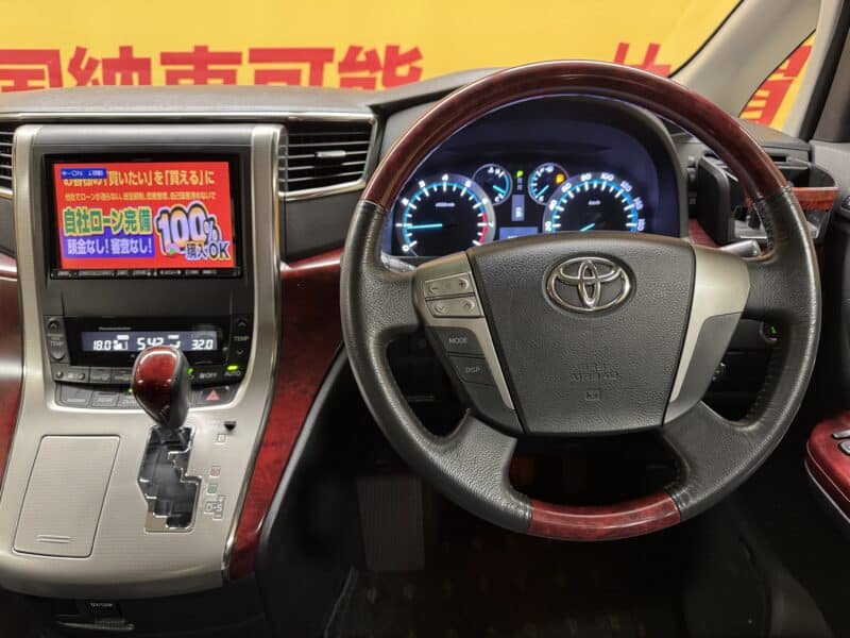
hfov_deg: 71.6
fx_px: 589
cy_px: 319
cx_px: 425
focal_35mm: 24
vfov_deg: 56.8
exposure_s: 1/47
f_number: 1.78
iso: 500
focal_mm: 6.76
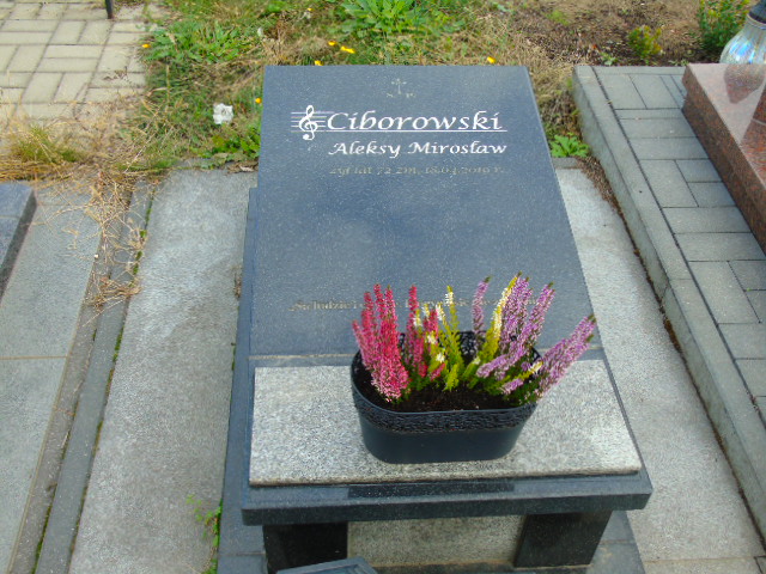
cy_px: 287
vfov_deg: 41.8
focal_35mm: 34
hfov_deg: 54.0
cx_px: 383
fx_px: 752
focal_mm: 6.1
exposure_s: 1/100
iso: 80
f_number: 3.8
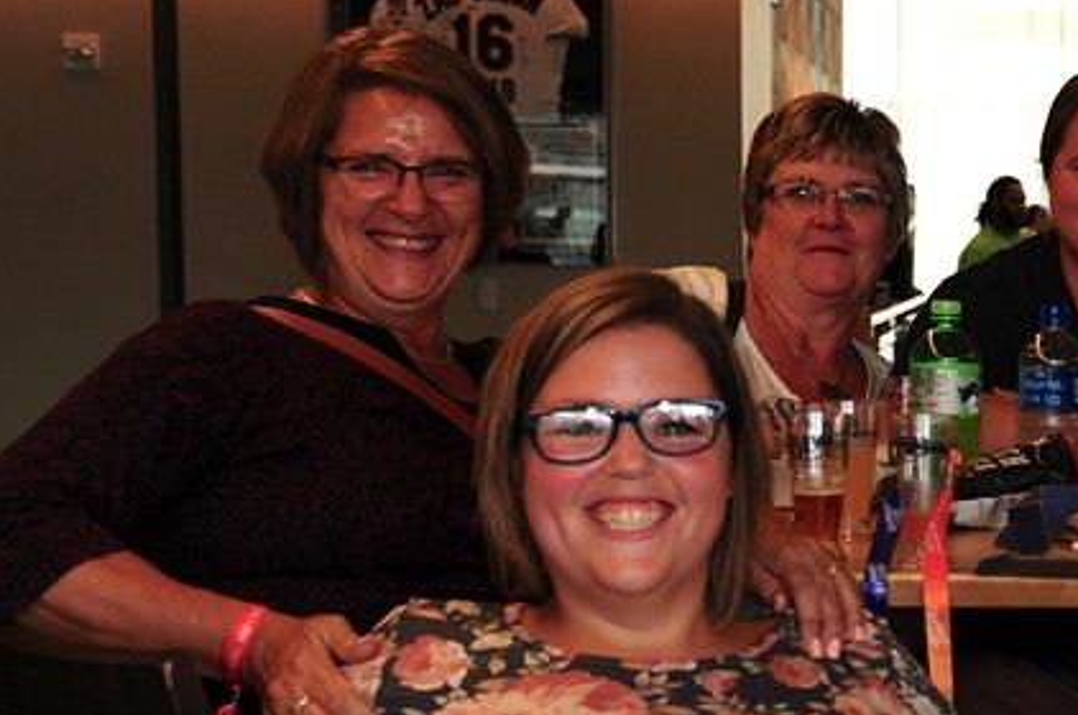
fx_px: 2482
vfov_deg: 16.4
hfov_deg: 23.0
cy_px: 430
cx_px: 1193
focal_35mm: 83
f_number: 4.5
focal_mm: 35
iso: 640
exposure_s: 1/250
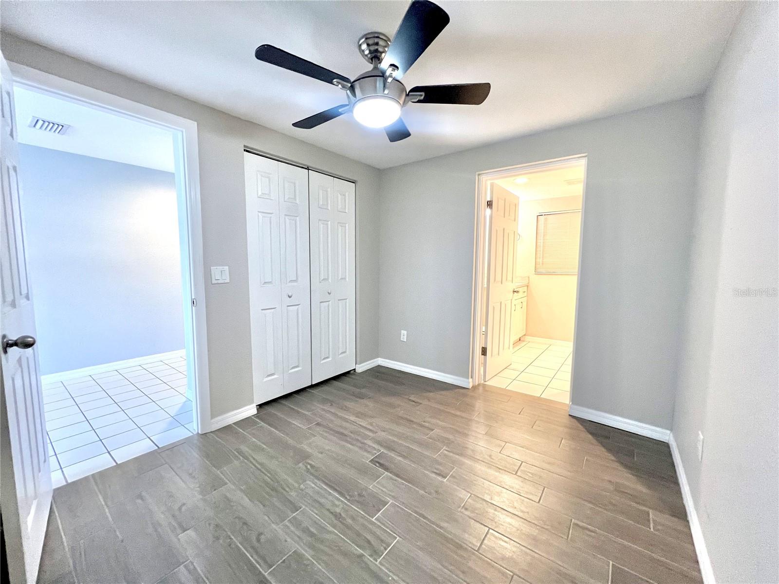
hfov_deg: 106.2
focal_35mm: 13
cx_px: 390
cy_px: 292
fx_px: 293
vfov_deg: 89.9
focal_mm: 1.57
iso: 320
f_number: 1.8
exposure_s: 1/60
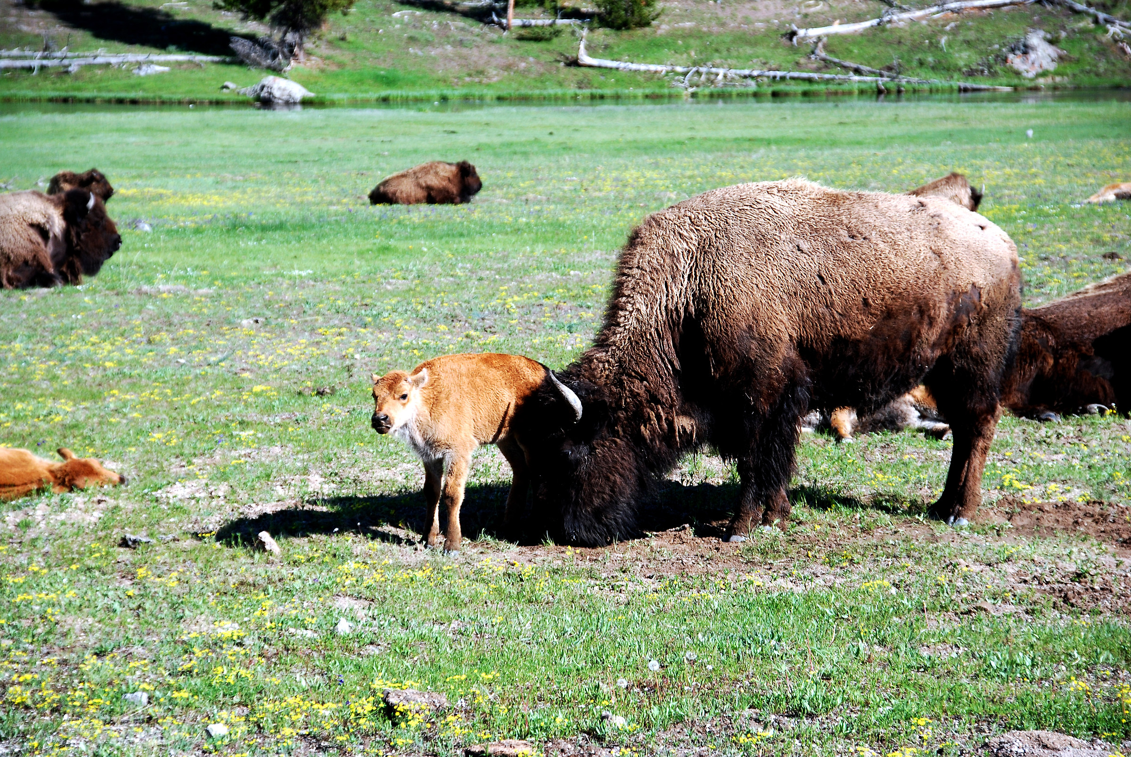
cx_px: 566
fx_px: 4623
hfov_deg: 13.9
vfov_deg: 9.4
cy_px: 378
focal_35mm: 147
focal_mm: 98
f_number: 5.6
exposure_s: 1/500
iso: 220
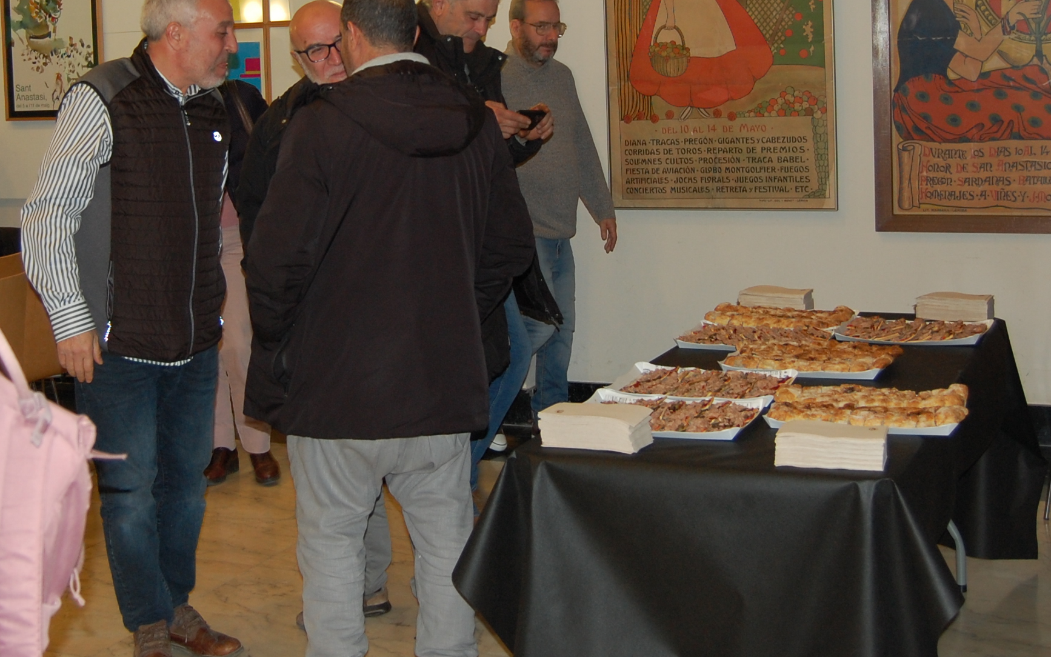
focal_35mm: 53
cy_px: 132
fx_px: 1518
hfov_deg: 38.0
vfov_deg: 24.0
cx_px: 419
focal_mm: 20
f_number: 3.8
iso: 400
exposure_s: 1/60
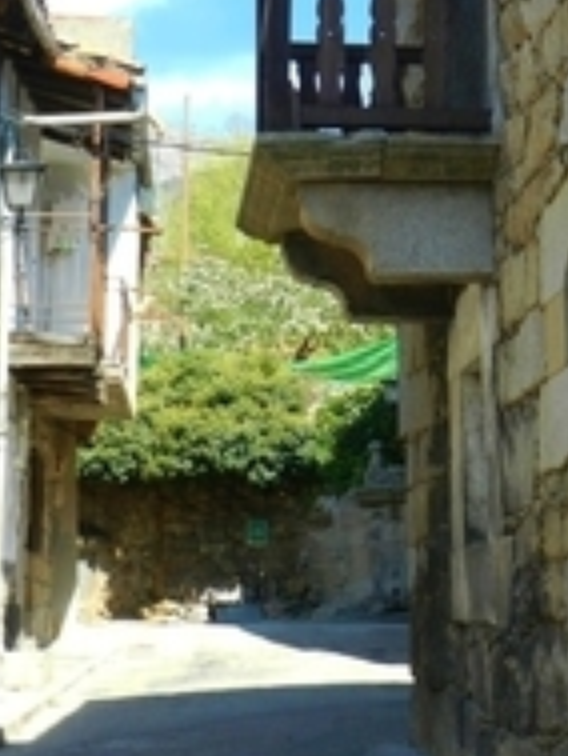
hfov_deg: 17.6
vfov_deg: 23.2
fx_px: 1814
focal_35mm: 83
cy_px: 146
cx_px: 460
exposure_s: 1/640
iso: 200
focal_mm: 6.9
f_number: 4
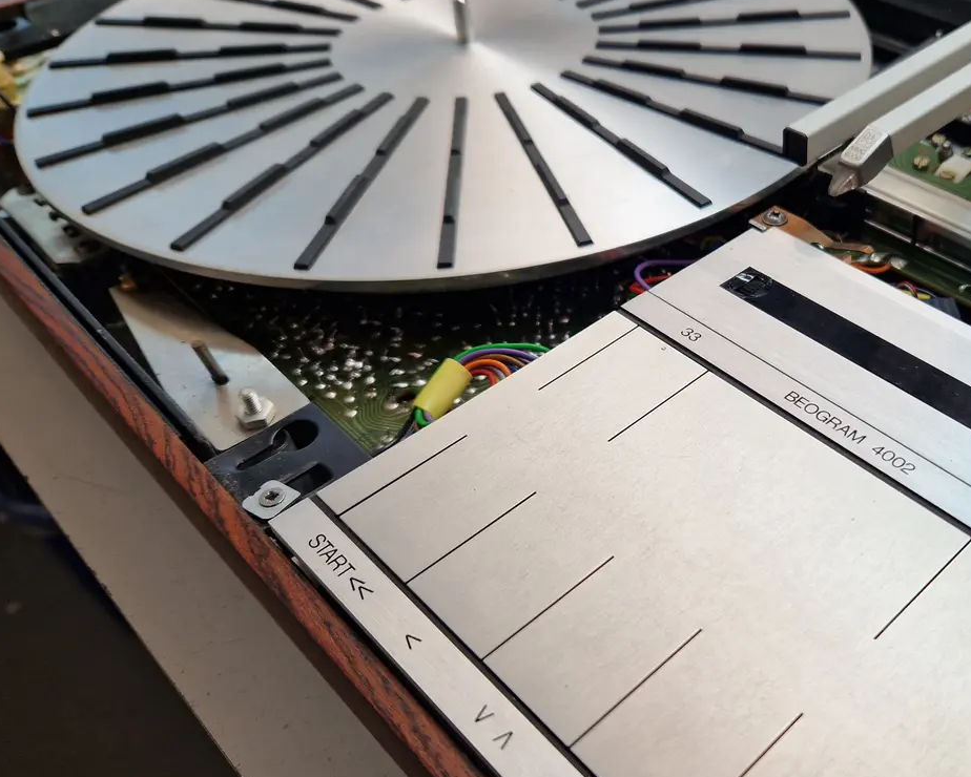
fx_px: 977
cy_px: 378
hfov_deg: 50.6
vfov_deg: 43.4
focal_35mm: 34
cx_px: 729
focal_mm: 5.4
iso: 50
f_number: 1.8
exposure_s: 1/100
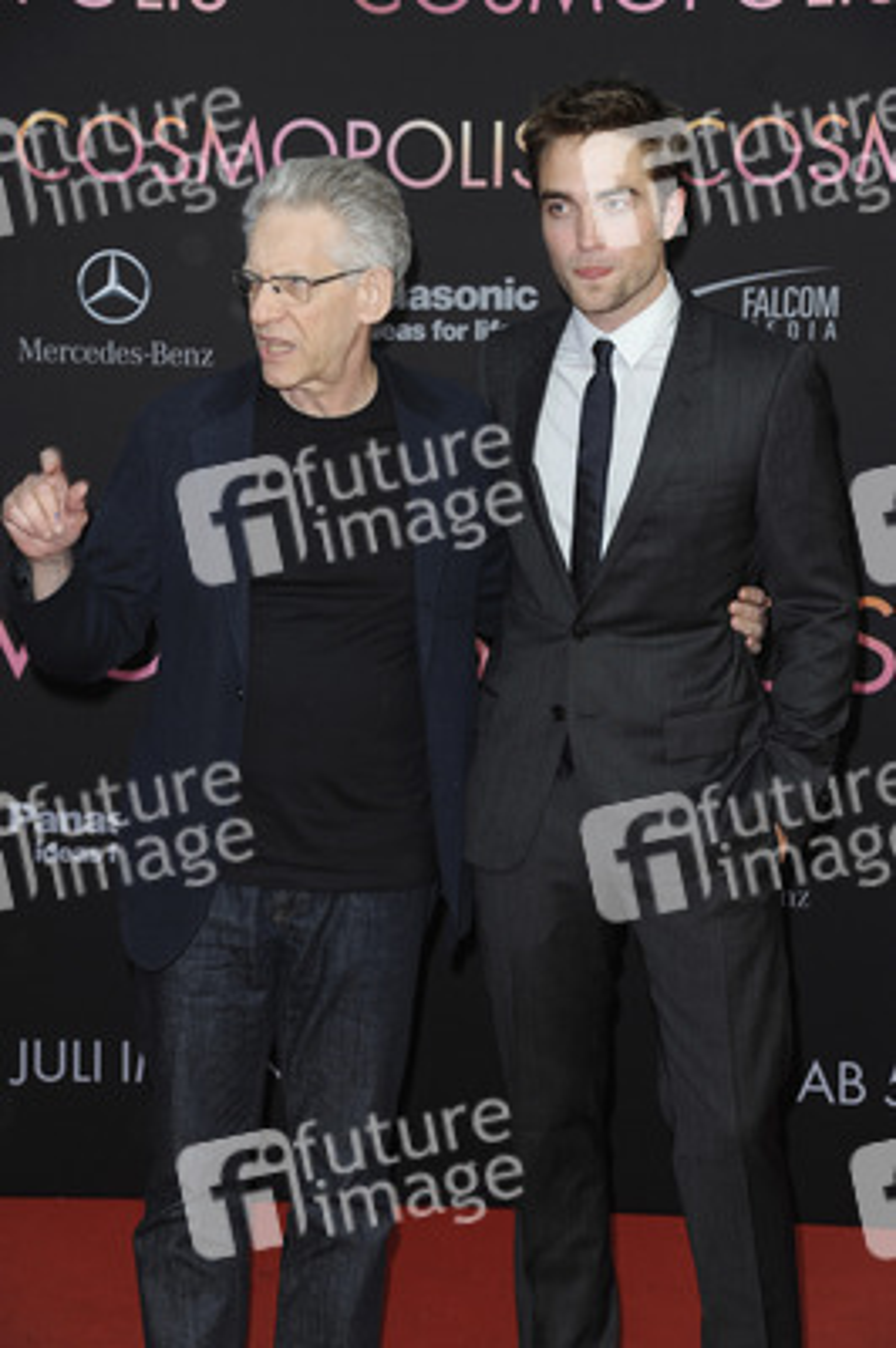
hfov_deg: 16.6
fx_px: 3066
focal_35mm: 82
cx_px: 448
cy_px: 674
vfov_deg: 24.8
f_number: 6.3
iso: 800
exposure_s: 1/160
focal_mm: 82
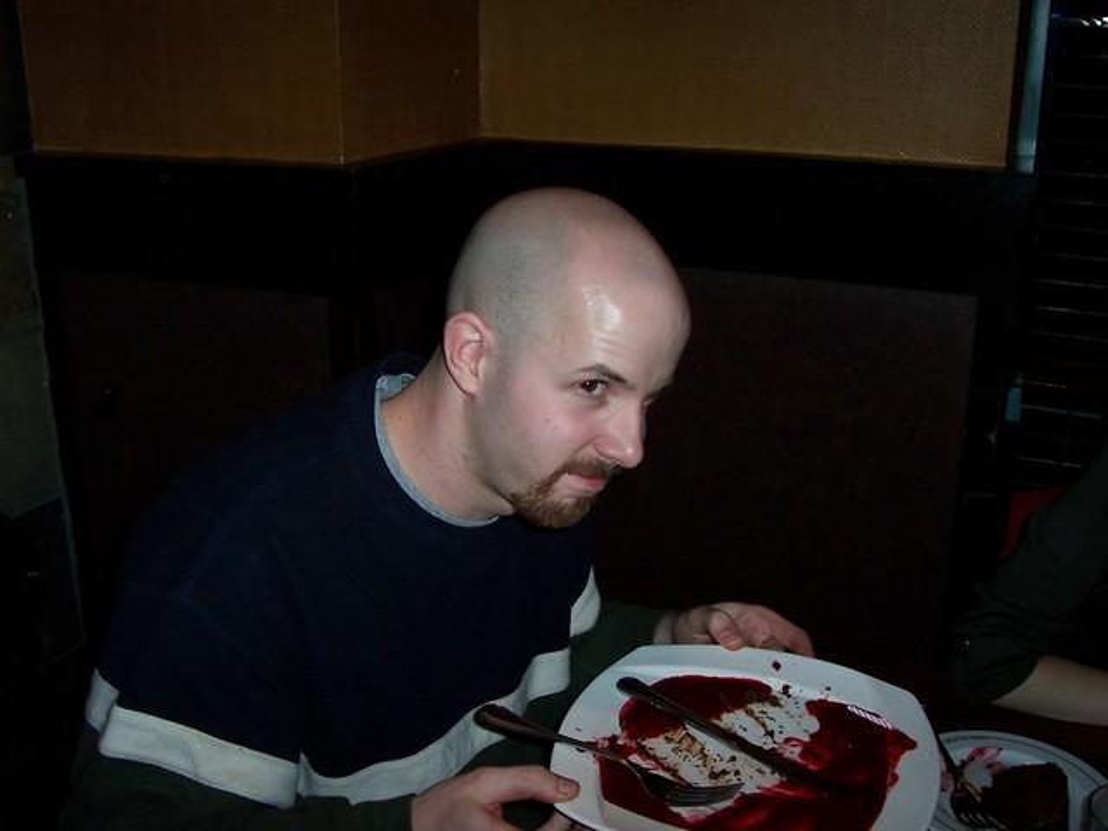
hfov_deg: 50.1
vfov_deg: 38.7
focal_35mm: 37
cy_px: 416
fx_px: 1184
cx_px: 554
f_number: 2.8
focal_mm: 5.6
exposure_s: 1/60
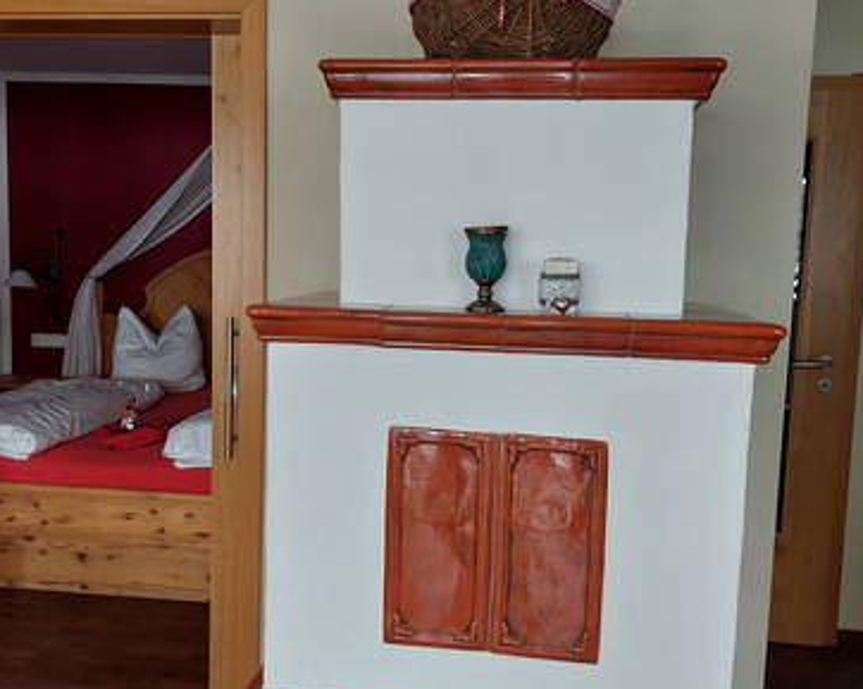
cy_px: 350
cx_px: 393
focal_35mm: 27
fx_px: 689
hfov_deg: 64.0
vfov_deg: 53.1
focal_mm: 5.23
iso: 100
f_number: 1.8
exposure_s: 1/50
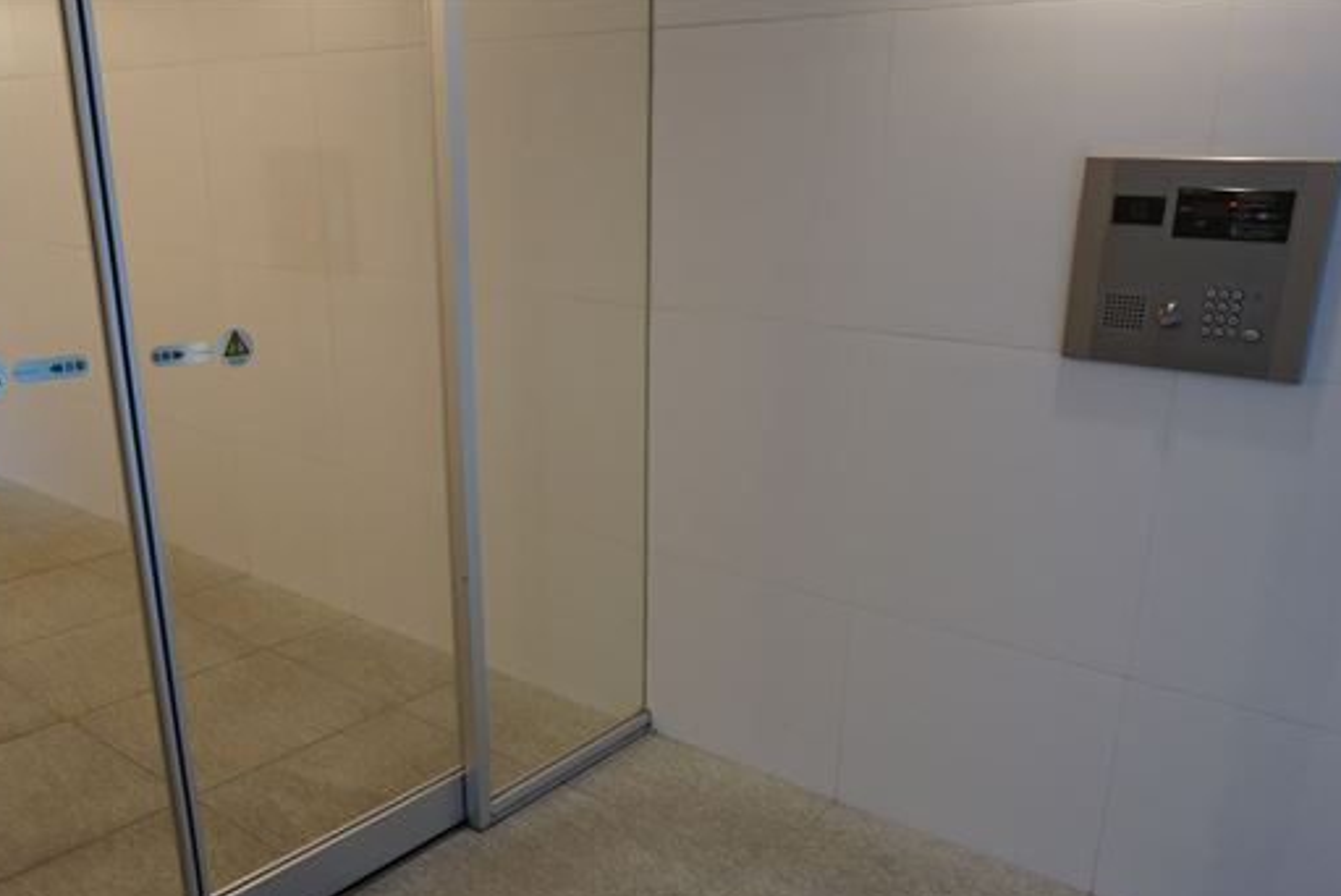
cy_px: 549
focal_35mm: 30
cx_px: 678
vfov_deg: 43.4
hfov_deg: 61.9
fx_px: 1118
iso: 1250
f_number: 4
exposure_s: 1/160
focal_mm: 16
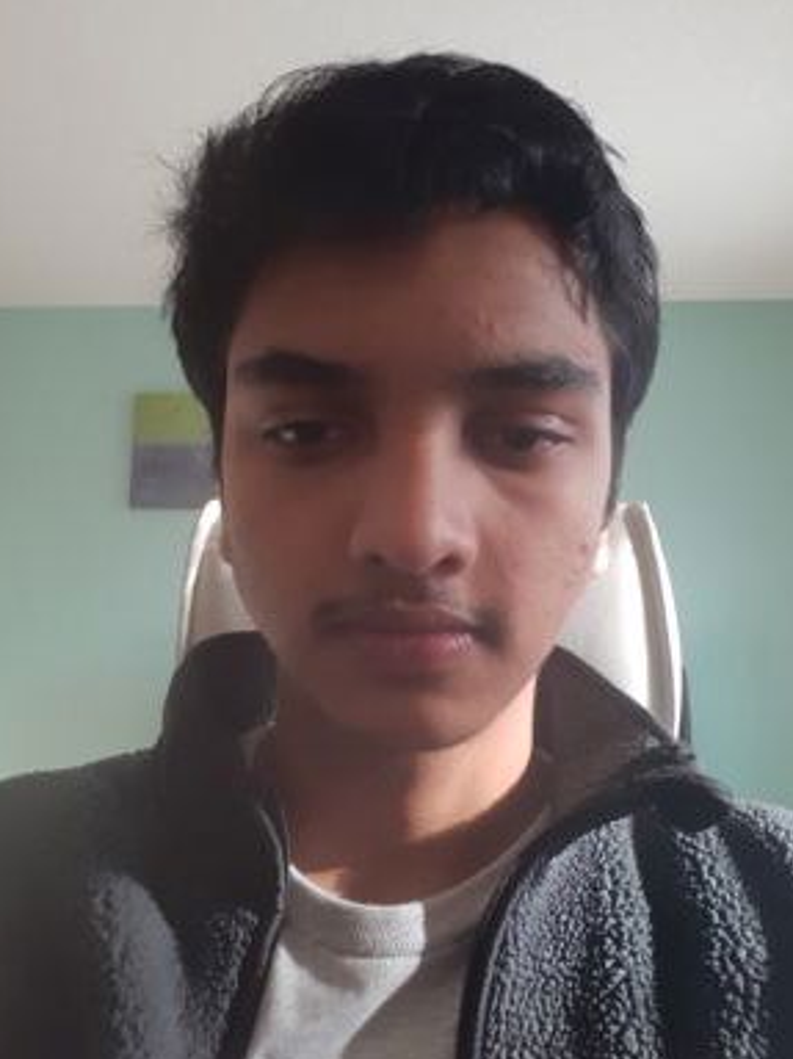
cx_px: 423
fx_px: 947
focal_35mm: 31
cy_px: 534
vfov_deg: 58.4
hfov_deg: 45.4
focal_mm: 3.6
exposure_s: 1/101
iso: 40
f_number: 1.9
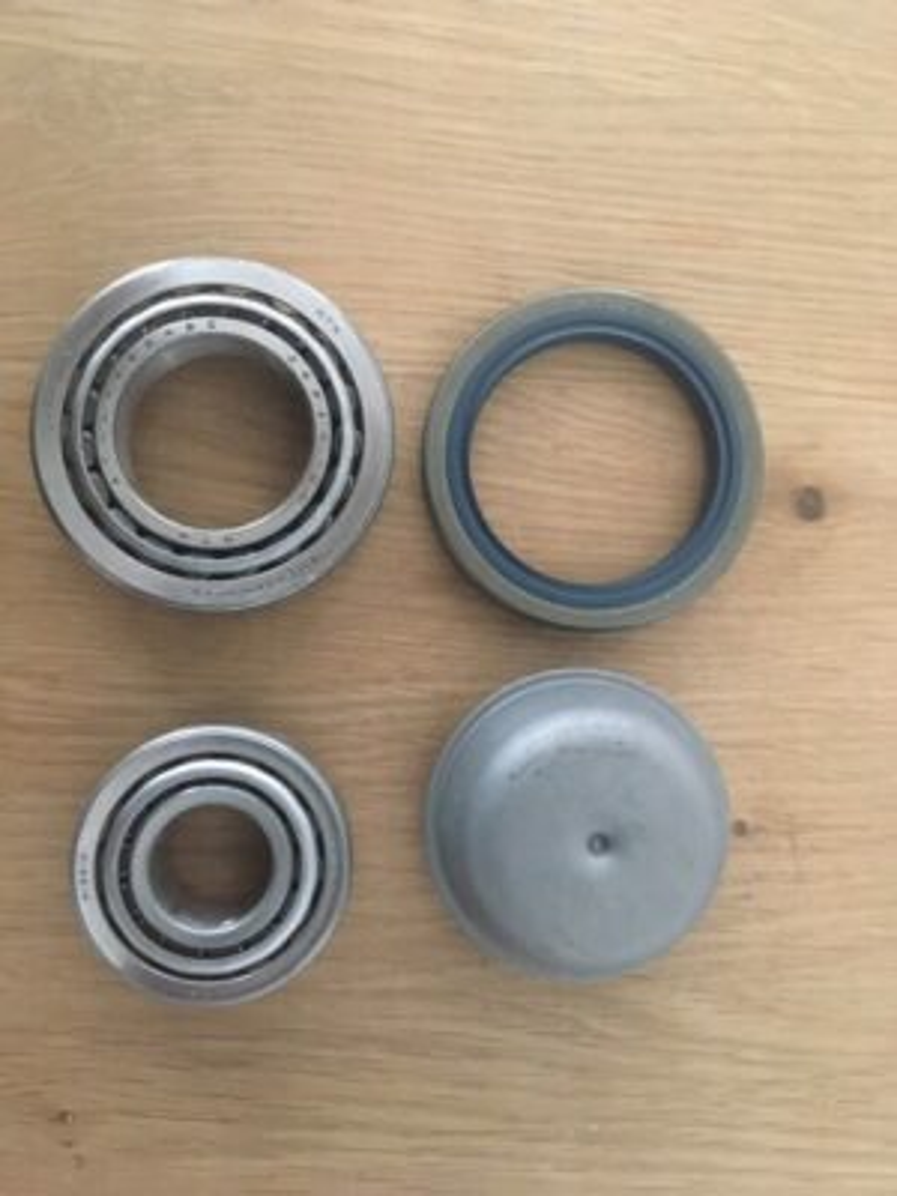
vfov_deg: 61.7
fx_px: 1002
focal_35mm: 29
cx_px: 448
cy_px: 598
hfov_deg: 48.2
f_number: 2.2
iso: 500
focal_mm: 4.15
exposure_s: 1/17
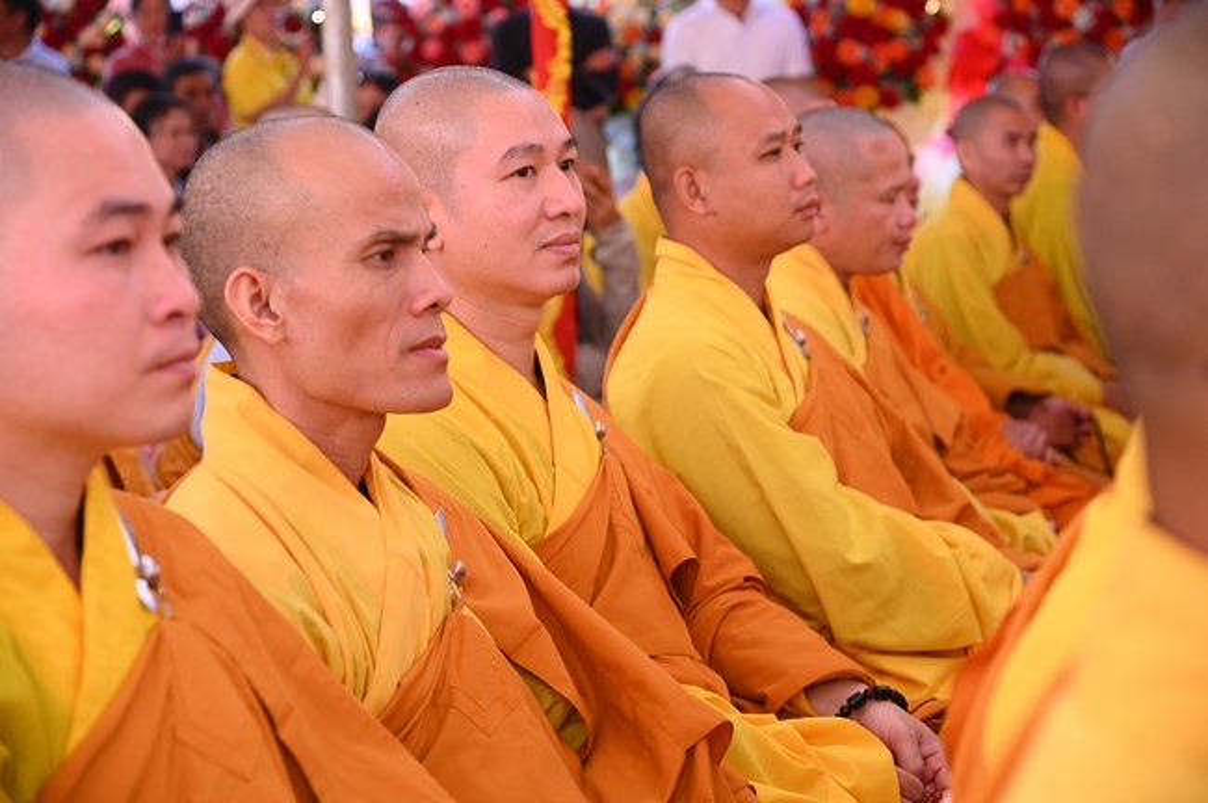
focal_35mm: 78
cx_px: 604
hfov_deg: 26.0
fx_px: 2615
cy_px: 402
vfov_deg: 17.5
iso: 1000
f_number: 4.5
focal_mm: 78
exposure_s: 1/200
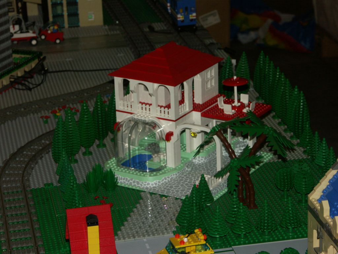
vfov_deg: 12.7
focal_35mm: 117
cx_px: 169
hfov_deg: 16.8
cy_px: 127
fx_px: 1142
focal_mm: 29.83
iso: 200
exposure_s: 1/100
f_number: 5
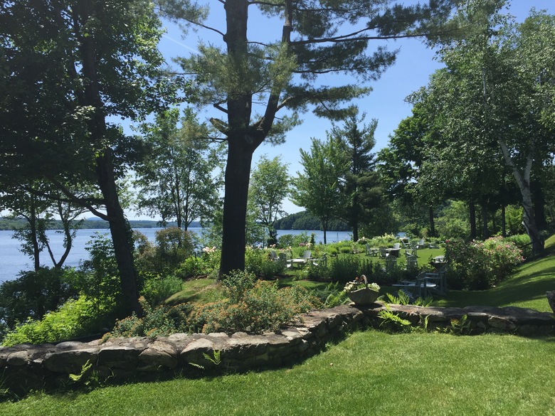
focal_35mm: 29
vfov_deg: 48.2
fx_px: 465
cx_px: 278
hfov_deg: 61.7
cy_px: 208
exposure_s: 1/1647
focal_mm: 4.15
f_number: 2.2
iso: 32
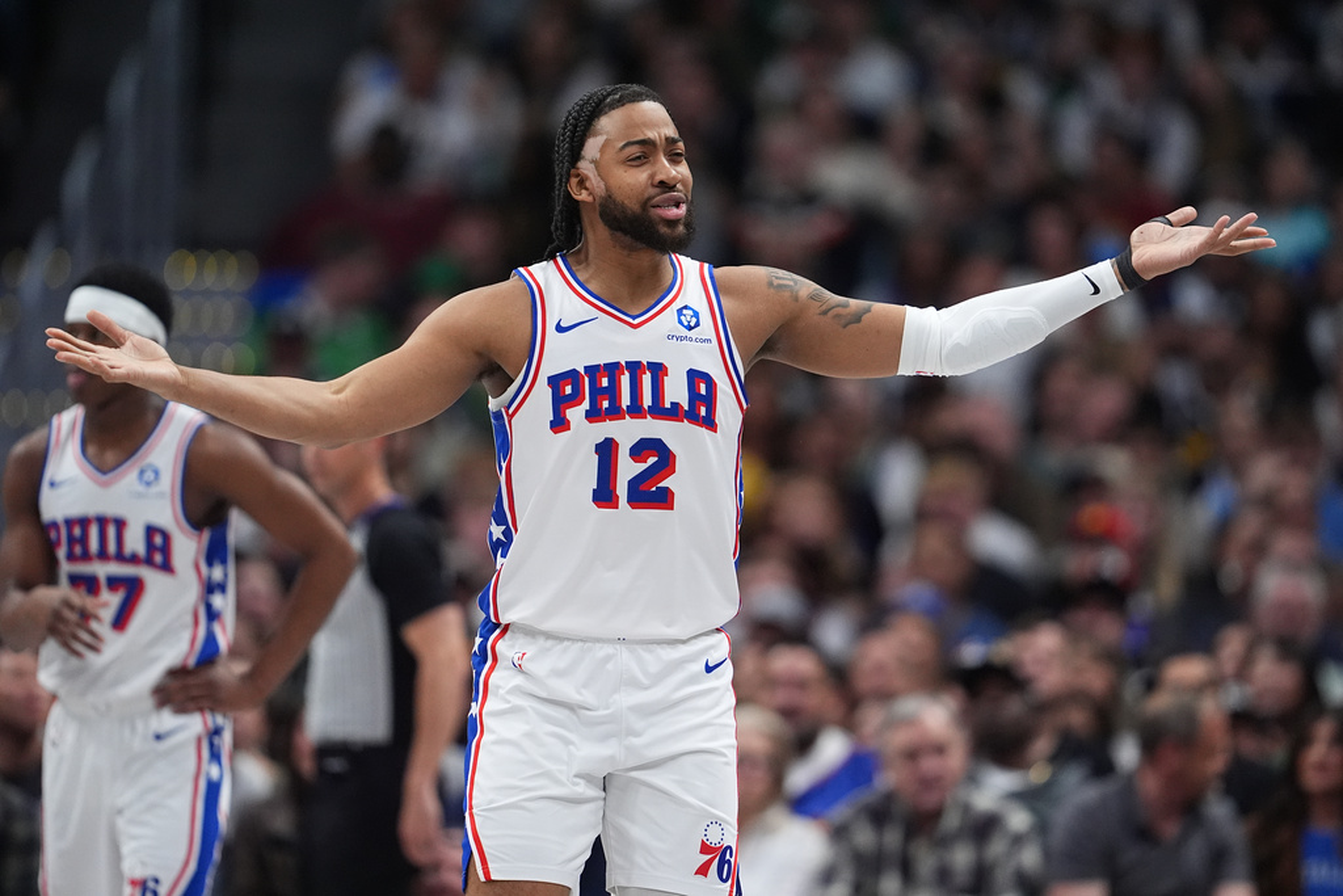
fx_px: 14923
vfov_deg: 3.4
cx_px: 672
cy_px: 448
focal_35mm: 400
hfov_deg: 5.2
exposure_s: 1/2000
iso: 5000
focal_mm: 400
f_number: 3.2
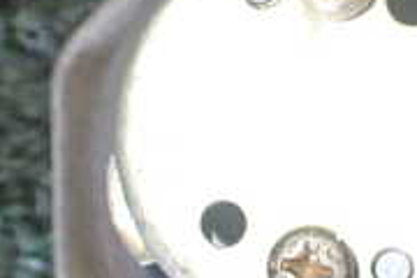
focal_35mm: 104
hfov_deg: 19.5
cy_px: 116
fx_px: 1205
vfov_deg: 13.2
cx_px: 322
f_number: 2.3
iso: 500
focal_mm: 5.4
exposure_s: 1/125
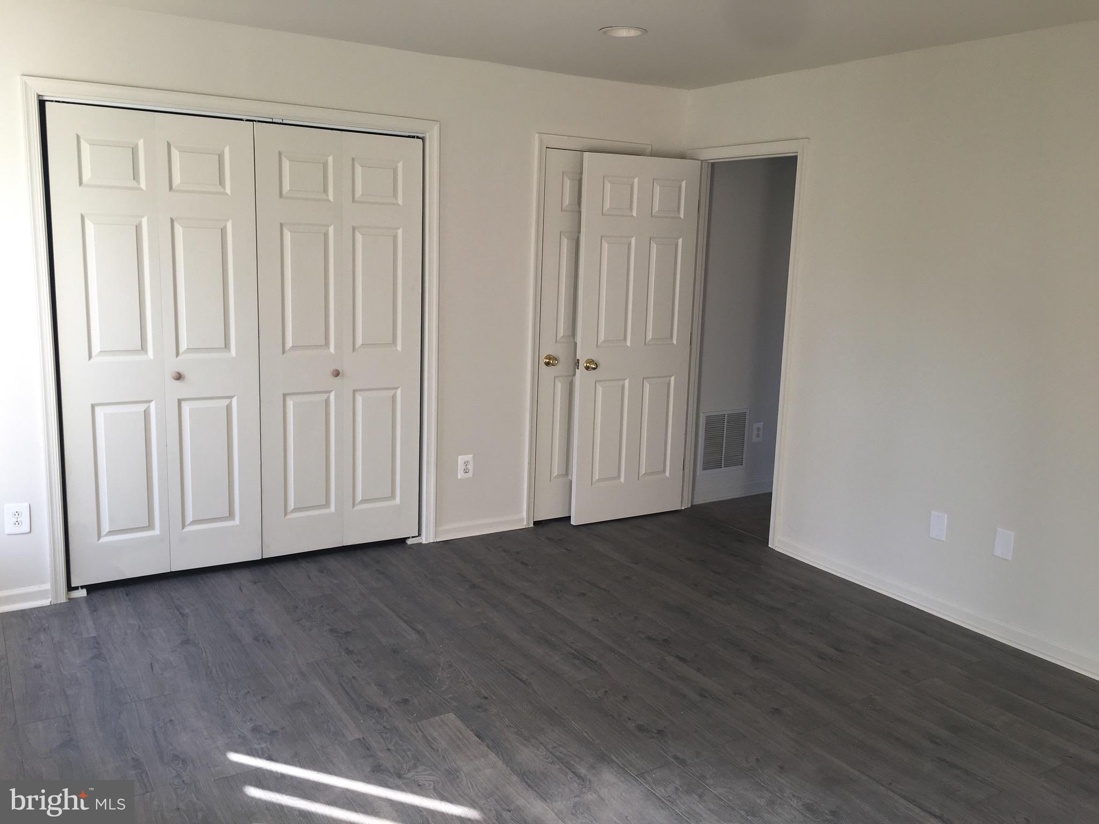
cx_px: 550
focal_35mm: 29
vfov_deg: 48.2
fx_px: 921
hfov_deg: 61.7
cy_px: 412
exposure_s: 1/53
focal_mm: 4.15
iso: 25
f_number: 2.2
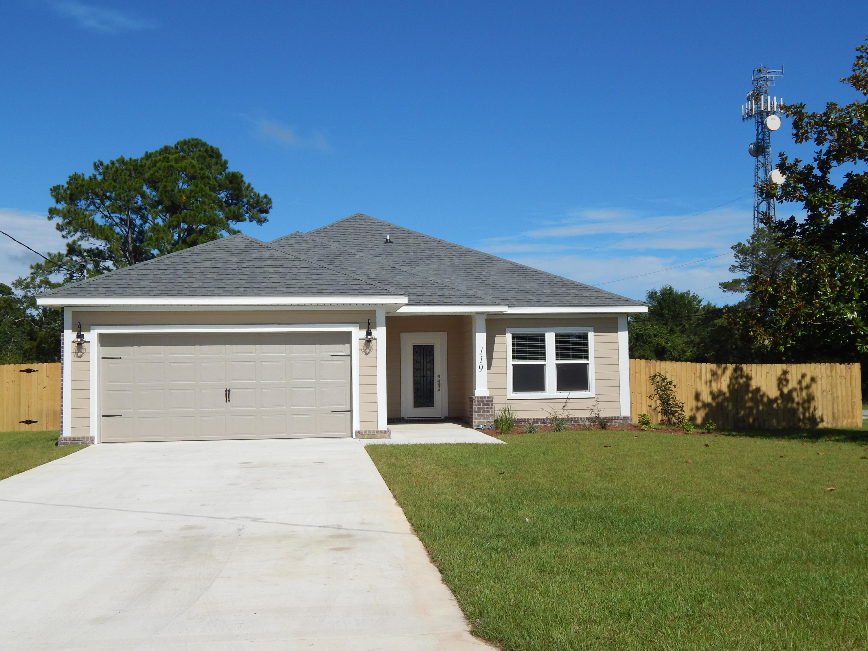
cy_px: 326
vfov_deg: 37.7
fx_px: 953
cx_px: 434
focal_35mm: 38
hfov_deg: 49.0
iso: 125
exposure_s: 1/800
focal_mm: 6.8
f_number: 6.9
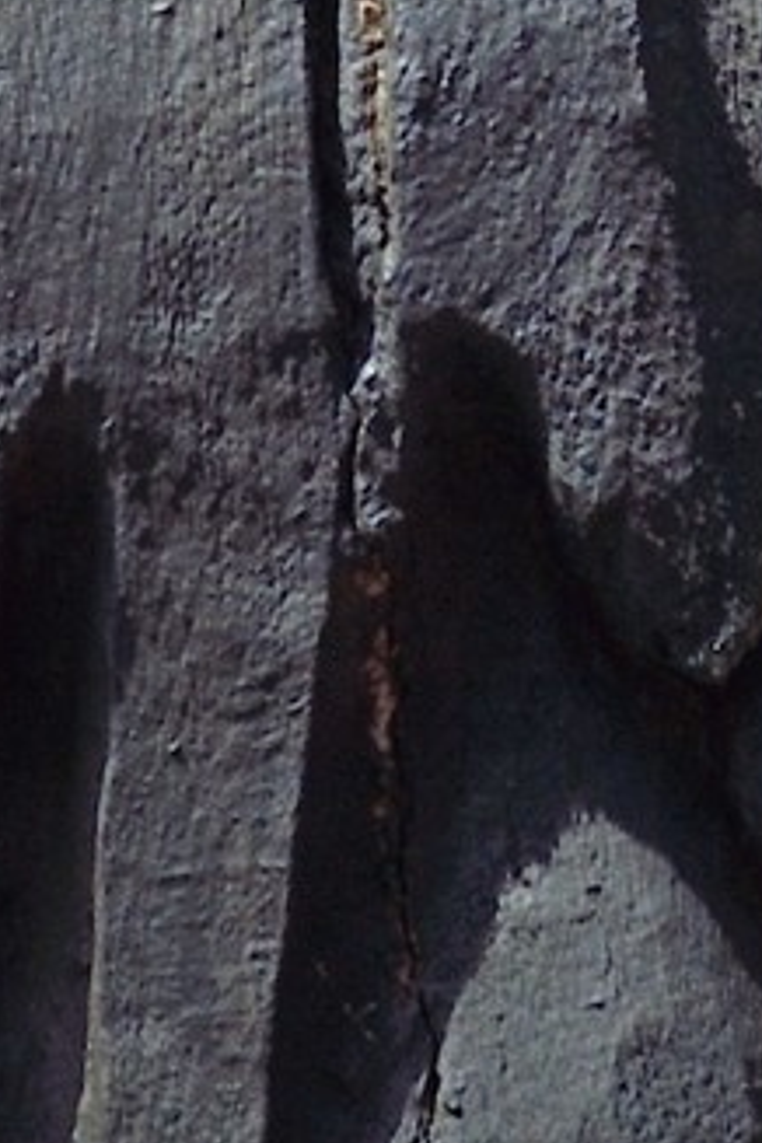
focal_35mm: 1469
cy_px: -1924
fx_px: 46637
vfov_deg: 1.4
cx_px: 311
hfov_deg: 0.9
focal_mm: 200
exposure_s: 1/250
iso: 200
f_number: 10
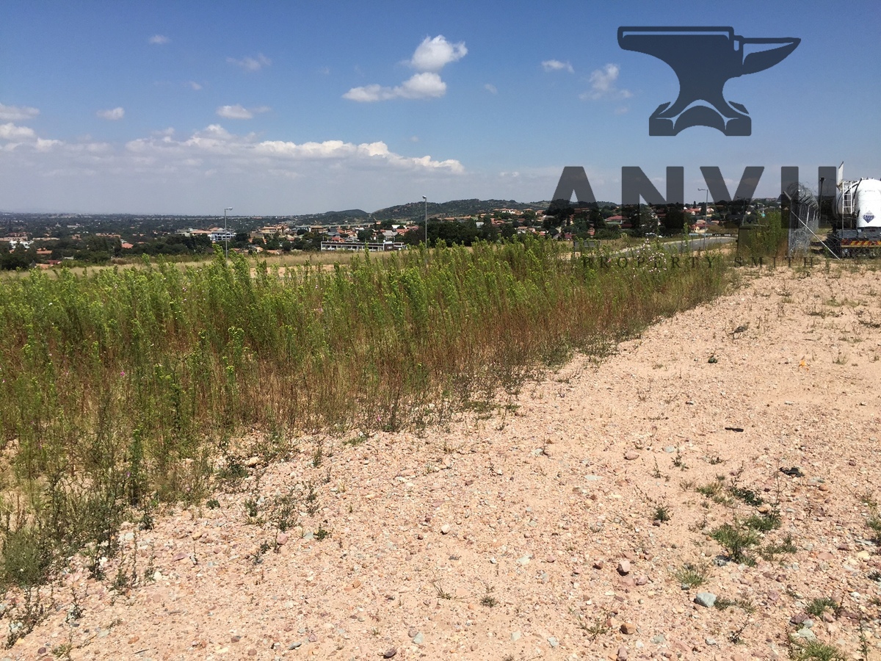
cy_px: 330
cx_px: 440
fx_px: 738
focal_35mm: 29
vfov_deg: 48.2
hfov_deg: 61.7
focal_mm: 4.15
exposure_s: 1/3049
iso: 32
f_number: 2.2
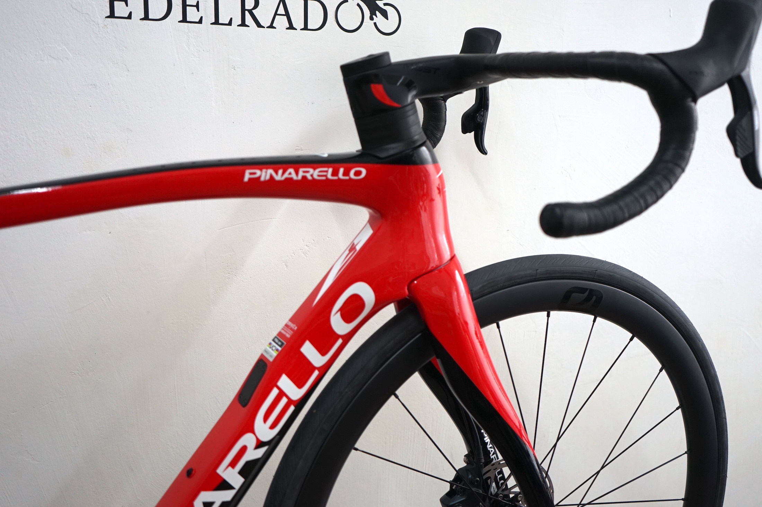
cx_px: 381
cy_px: 254
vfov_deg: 36.8
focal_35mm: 36
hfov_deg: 53.2
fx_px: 761
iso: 800
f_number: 4
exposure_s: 1/160
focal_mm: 36
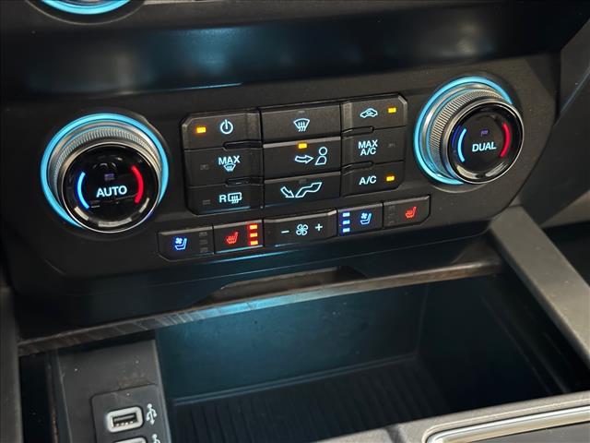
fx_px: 818
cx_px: 295
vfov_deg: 30.3
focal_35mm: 48
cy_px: 222
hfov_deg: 39.7
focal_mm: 6.76
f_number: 1.78
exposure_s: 1/5
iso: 400
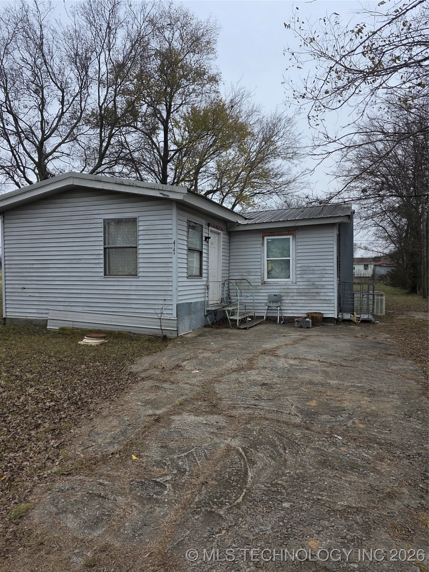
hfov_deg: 58.9
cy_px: 286
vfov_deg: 73.9
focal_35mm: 23
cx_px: 214
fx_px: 380
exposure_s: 1/180
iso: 50
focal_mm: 6.3
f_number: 1.7
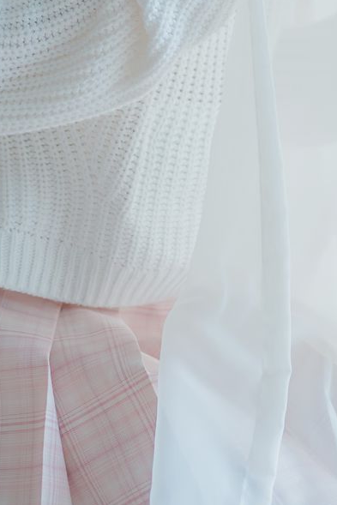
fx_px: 1501
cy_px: -57
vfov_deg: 18.4
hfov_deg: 12.8
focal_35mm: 107
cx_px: 187
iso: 1000
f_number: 1.8
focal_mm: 35
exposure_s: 1/100
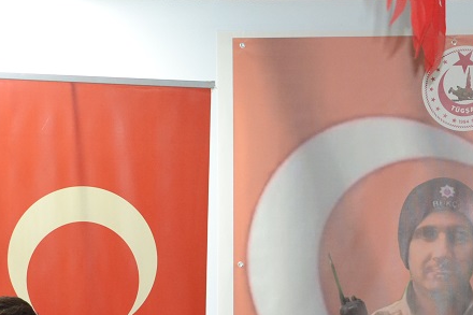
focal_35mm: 123
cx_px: 327
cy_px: 330
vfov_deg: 11.0
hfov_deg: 16.6
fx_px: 1615
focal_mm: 38
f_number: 4.5
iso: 2500
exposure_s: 1/60
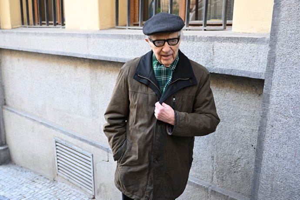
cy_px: 100
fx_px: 292
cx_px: 150
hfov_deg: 54.4
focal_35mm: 35
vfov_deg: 37.9
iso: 800
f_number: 4.5
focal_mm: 35
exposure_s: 1/250
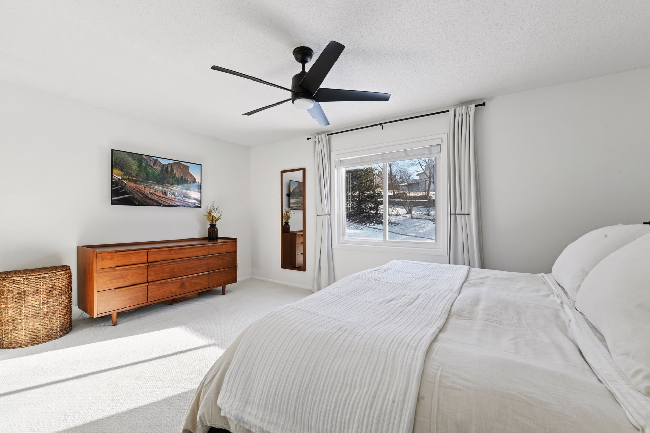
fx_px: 253
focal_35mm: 14
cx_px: 325
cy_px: 216
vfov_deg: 81.2
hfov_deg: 104.3
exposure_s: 1/40
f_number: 13
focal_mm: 14
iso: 800
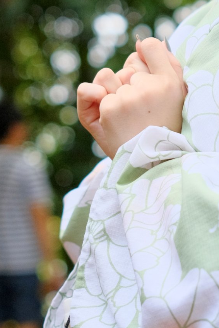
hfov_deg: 7.6
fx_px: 1651
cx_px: 159
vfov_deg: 11.2
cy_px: -10
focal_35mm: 181
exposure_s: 1/1500
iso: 800
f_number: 2
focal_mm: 33
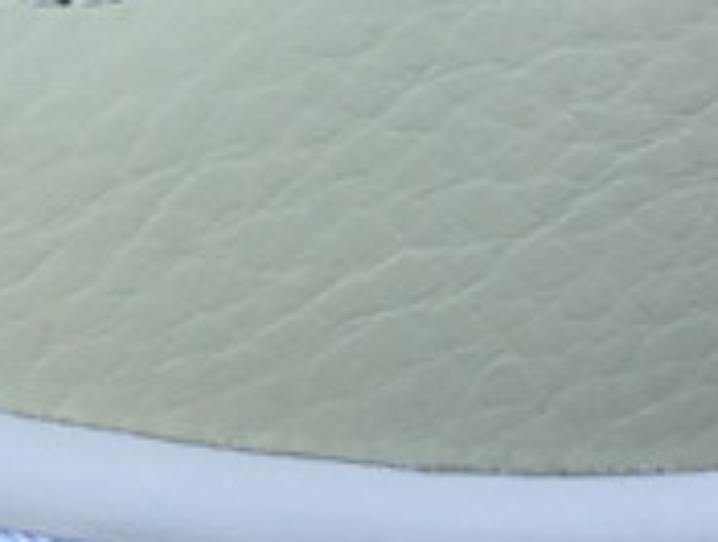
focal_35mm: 159
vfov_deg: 9.3
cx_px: -16
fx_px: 3305
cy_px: -2
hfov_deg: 12.2
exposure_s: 1/272
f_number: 2.4
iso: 25
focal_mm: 3.3
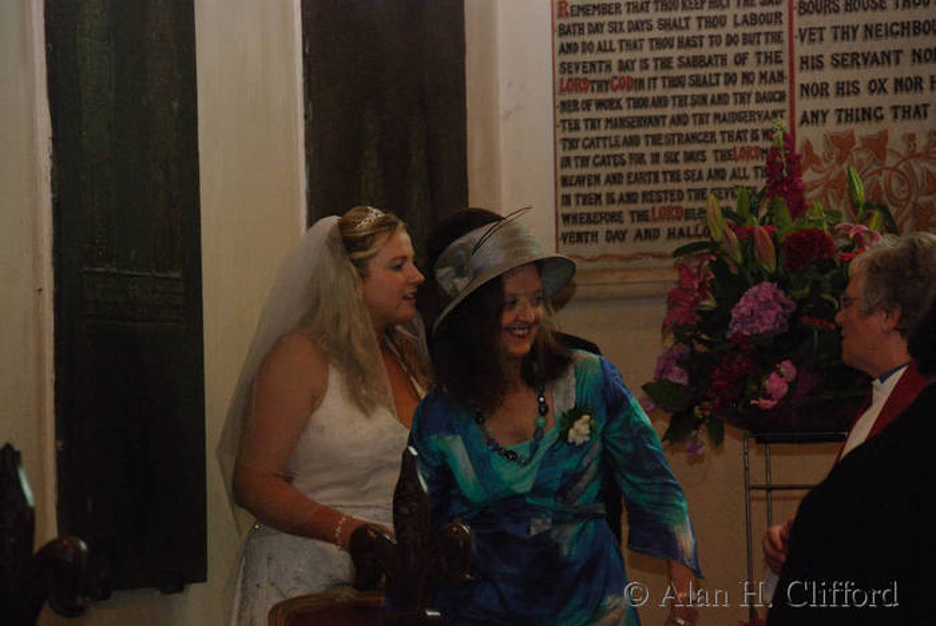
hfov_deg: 9.1
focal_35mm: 225
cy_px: 313
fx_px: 5855
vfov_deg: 6.1
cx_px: 468
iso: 1100
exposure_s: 1/160
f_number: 5.6
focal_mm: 150
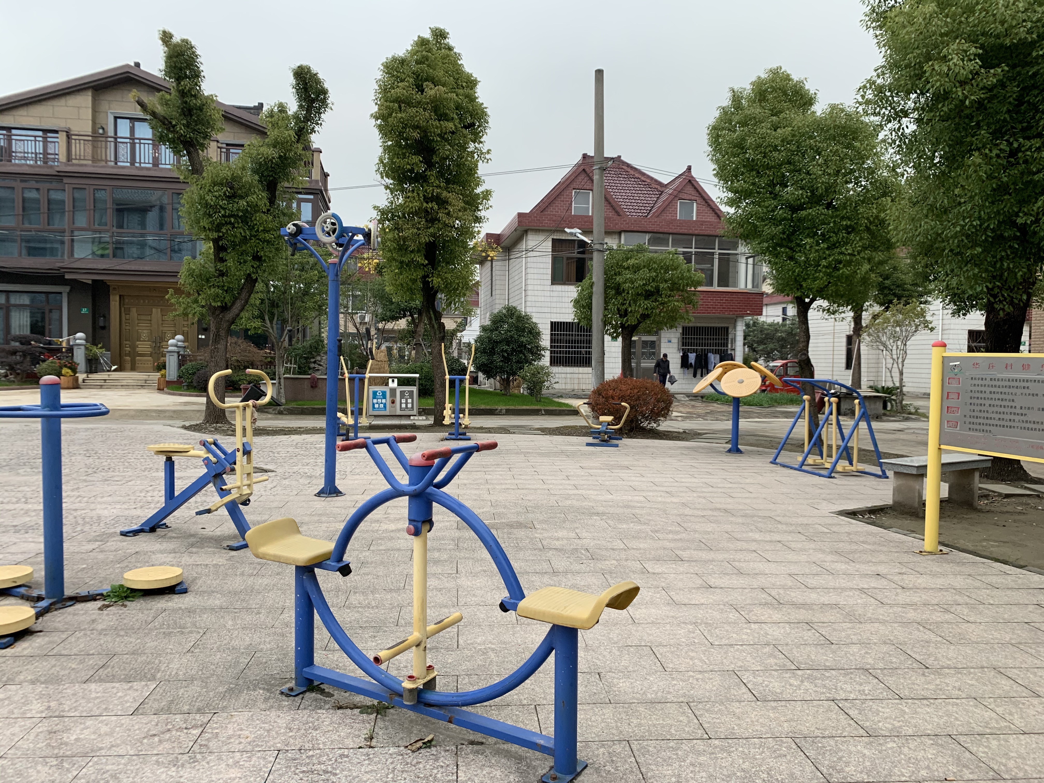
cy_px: 392
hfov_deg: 67.3
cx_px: 522
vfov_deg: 53.1
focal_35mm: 26
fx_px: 784
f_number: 1.8
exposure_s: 1/102
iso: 100
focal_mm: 4.25
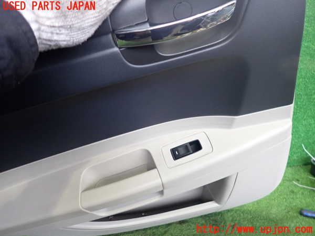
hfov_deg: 69.4
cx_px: 158
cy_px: 118
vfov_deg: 54.9
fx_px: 227
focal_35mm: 25
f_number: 2
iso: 500
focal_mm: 4.5
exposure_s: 1/60
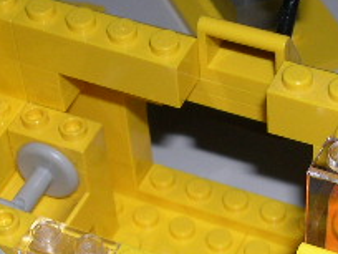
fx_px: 1162
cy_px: 204
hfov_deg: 16.5
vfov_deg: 12.4
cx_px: 237
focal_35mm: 119
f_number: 7.6
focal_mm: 8
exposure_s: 1/60
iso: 100
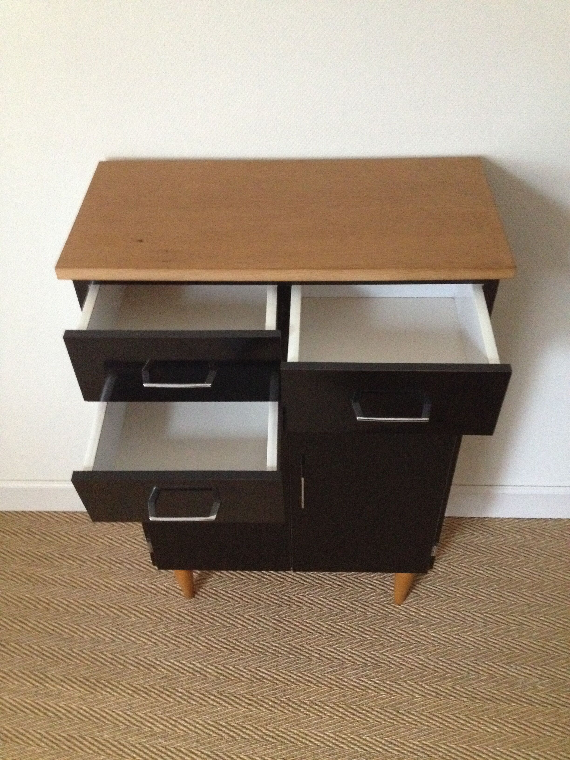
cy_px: 380
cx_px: 285
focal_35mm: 35
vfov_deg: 52.6
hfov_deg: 40.7
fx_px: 768
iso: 640
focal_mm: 4.28
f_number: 2.4
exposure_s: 1/15
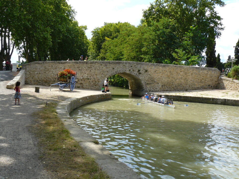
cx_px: 120
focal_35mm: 36
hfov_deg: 51.4
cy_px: 90
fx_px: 249
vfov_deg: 39.7
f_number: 5.6
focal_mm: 6
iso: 100
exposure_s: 1/250
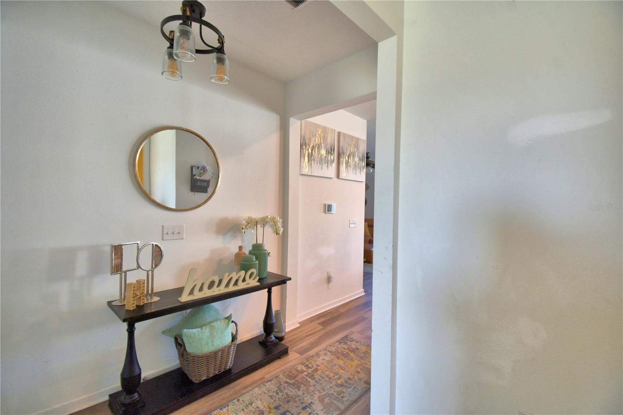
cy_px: 208
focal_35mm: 15
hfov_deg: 100.4
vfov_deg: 77.3
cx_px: 312
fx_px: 260
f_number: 4.5
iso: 400
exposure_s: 1/50
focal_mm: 10
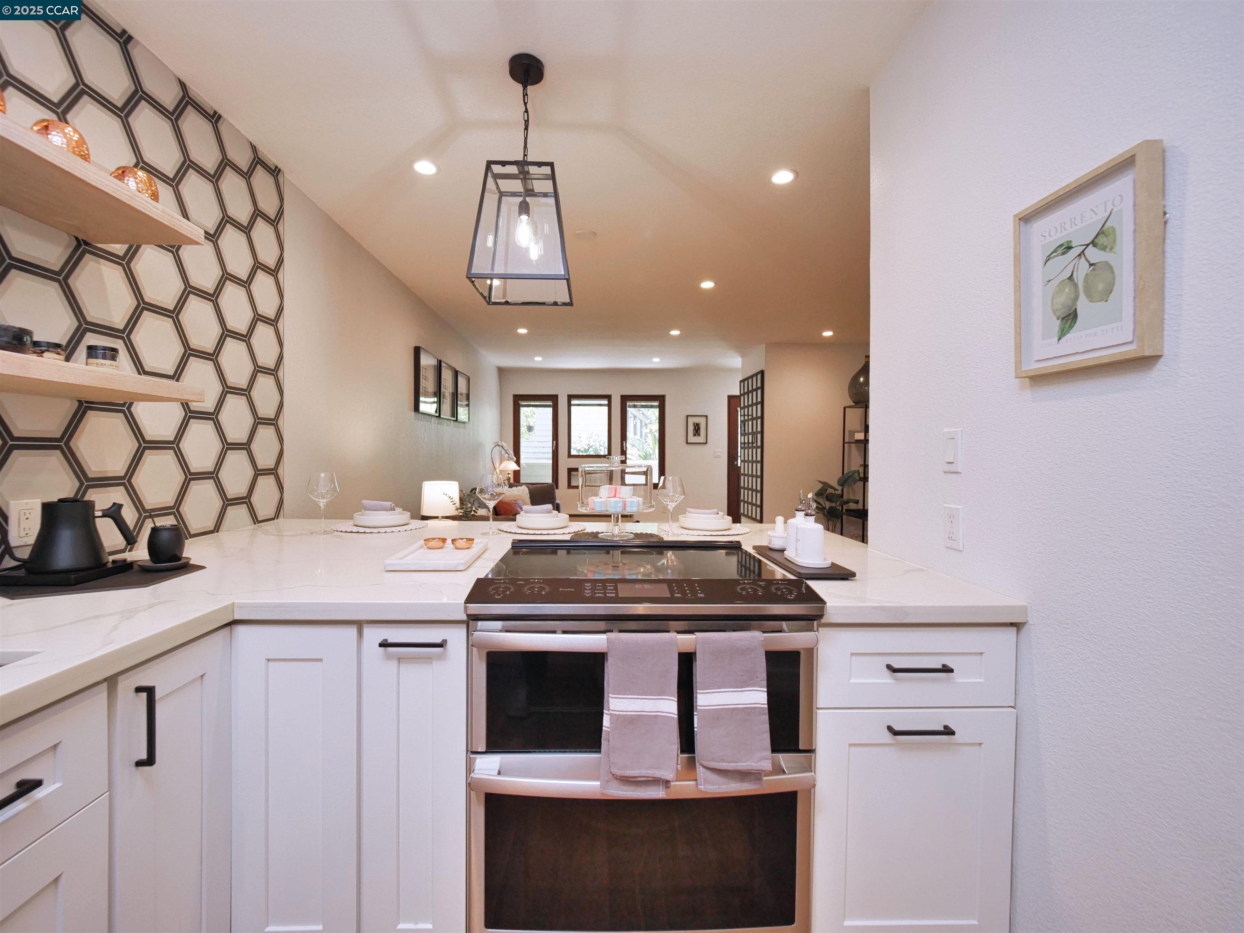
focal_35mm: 14
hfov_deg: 102.1
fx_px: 503
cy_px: 466
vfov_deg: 85.7
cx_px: 622
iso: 800
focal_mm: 7
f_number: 3.2
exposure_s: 1/160
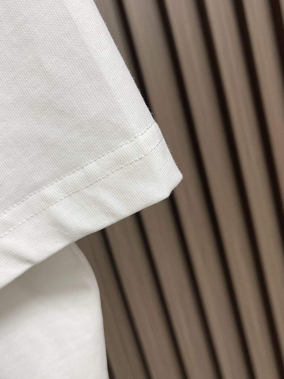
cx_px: 142
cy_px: 190
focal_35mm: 25
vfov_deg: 69.4
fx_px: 273
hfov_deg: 54.9
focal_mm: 5.1
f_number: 1.6
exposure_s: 1/100
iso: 80
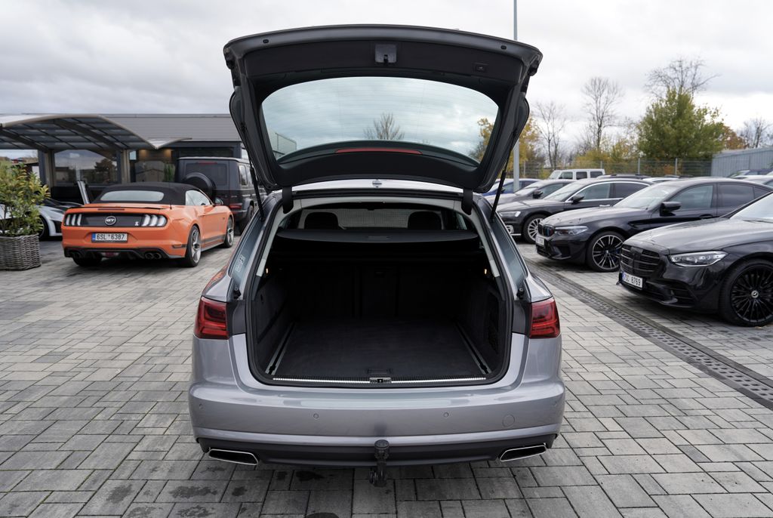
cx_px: 386
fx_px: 538
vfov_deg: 51.4
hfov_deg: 71.4
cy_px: 259
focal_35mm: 25
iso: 100
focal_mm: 25
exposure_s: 1/80
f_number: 4.5
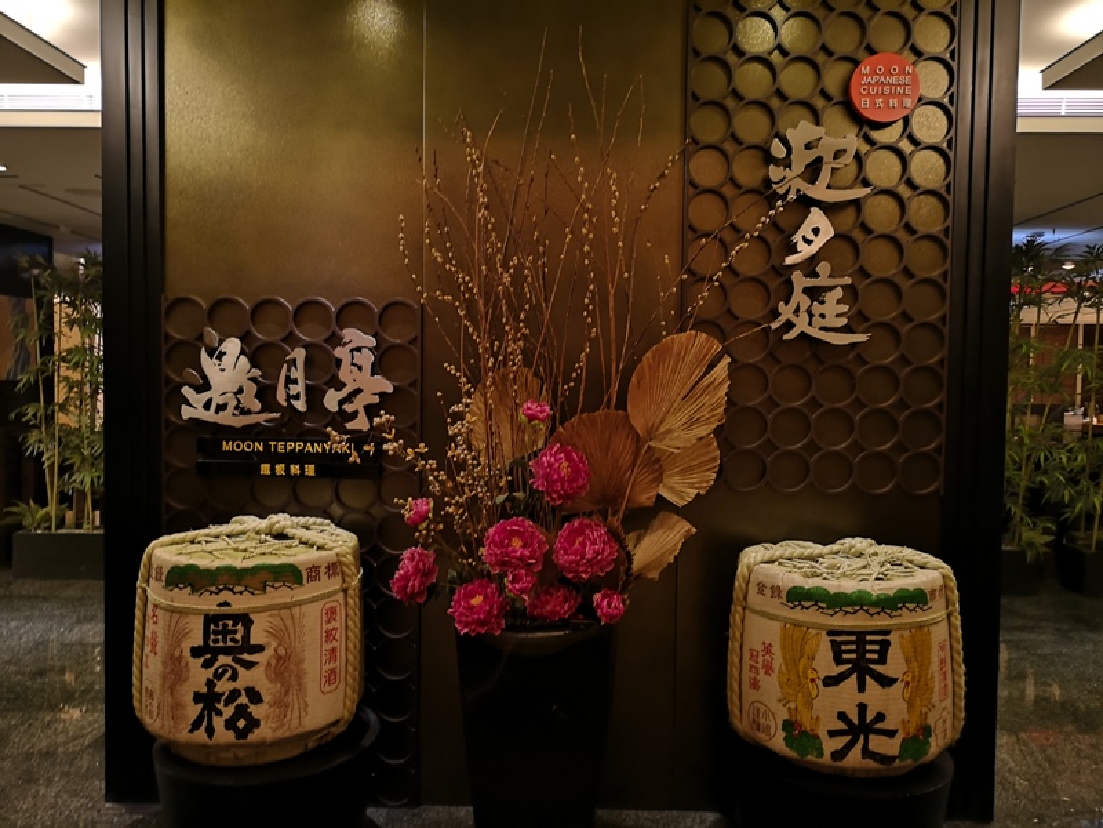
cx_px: 552
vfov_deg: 51.4
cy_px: 414
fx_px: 860
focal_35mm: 27
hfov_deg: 65.3
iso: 400
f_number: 1.8
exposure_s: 1/25
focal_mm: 3.95
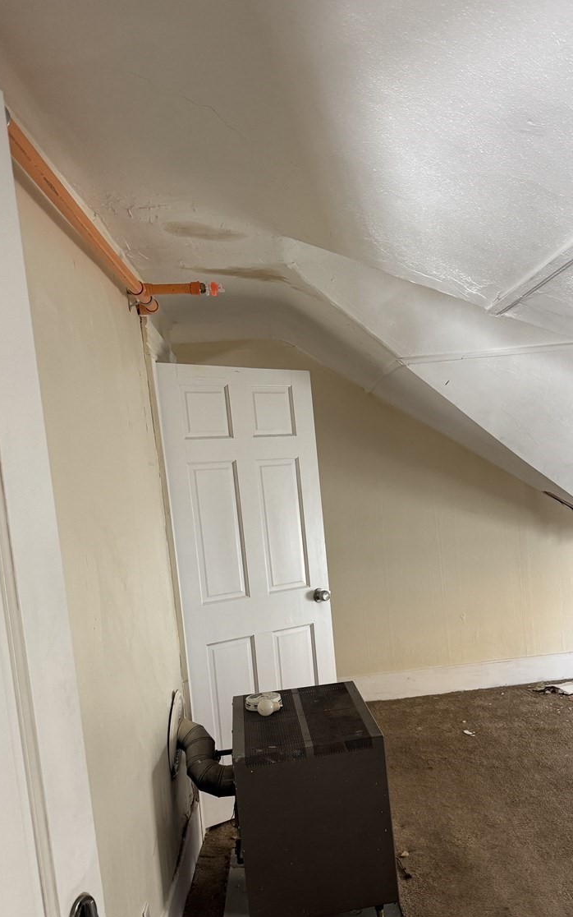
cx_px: 402
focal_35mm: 35
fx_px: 874
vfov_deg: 54.8
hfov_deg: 35.8
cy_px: 564
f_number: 1.78
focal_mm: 6.76
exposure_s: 1/60
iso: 250
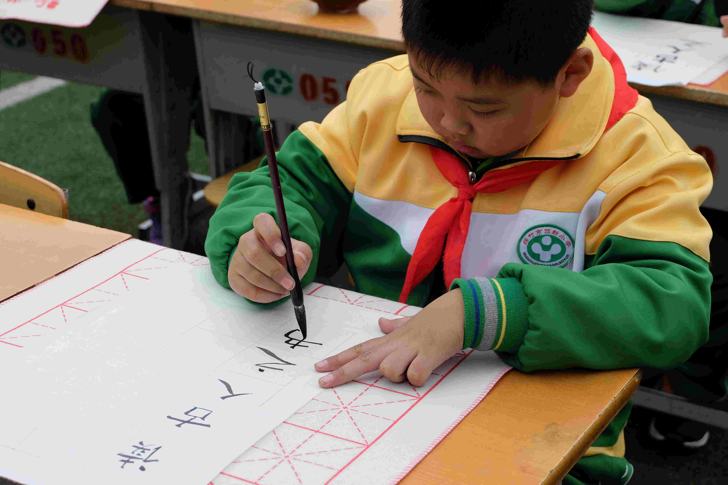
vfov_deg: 18.7
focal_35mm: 73
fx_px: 1476
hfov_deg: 27.7
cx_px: 364
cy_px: 242
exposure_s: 1/240
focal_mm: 48.4
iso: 400
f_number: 5.6
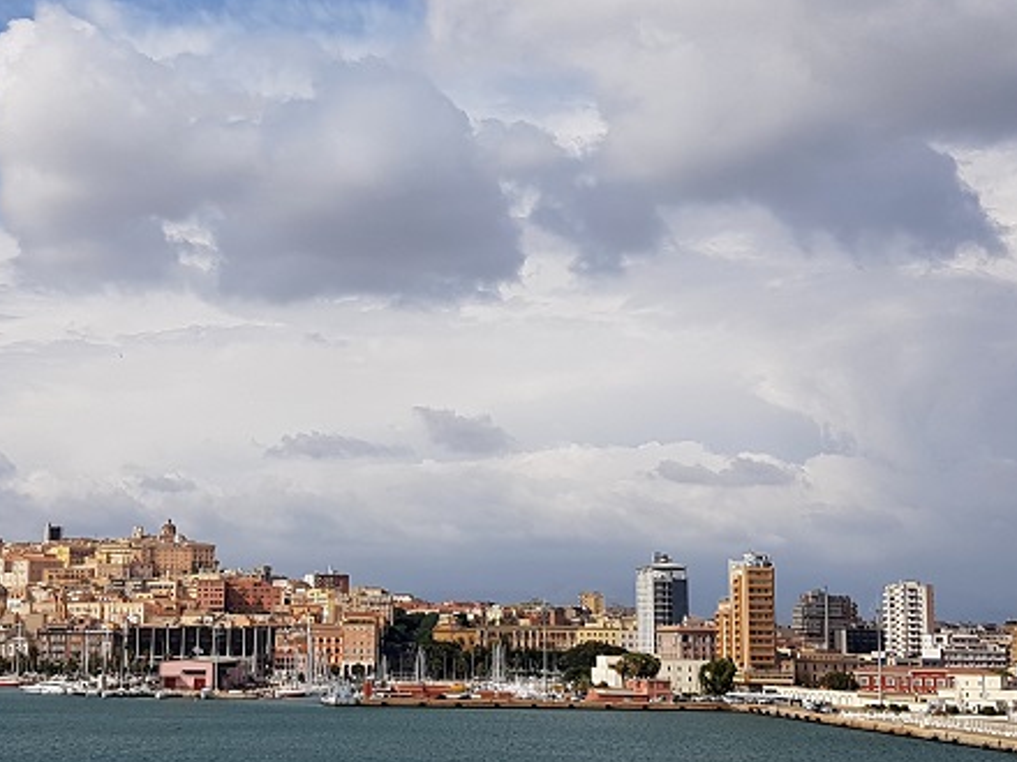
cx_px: 394
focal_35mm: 59
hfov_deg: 32.6
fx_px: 1733
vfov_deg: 24.8
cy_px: 327
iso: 50
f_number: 1.7
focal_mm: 4.2
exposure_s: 1/4160
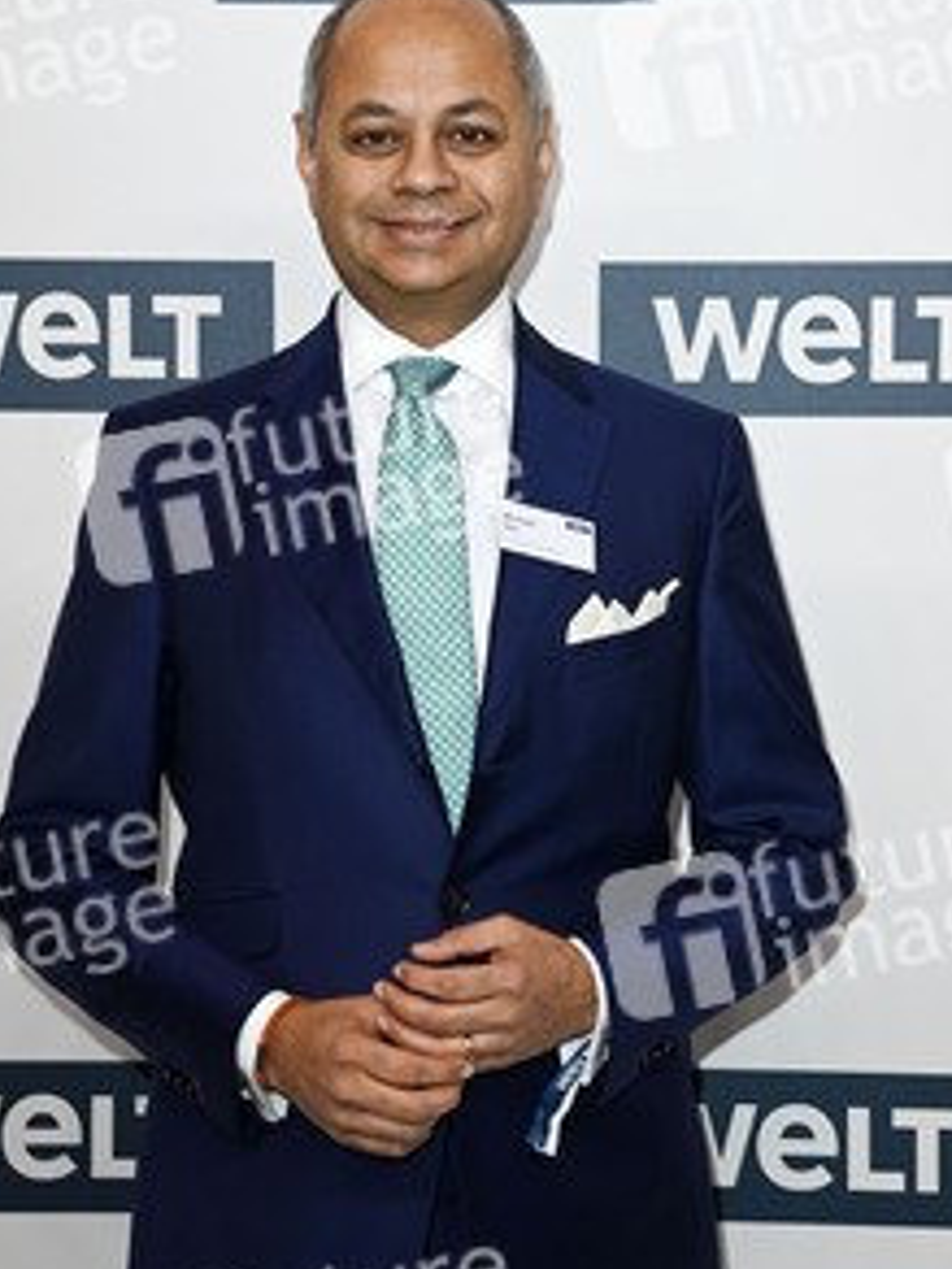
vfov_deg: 17.6
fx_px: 4107
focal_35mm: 112
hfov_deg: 13.2
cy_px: 700
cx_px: 426
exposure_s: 1/250
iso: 800
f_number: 5.6
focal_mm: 85
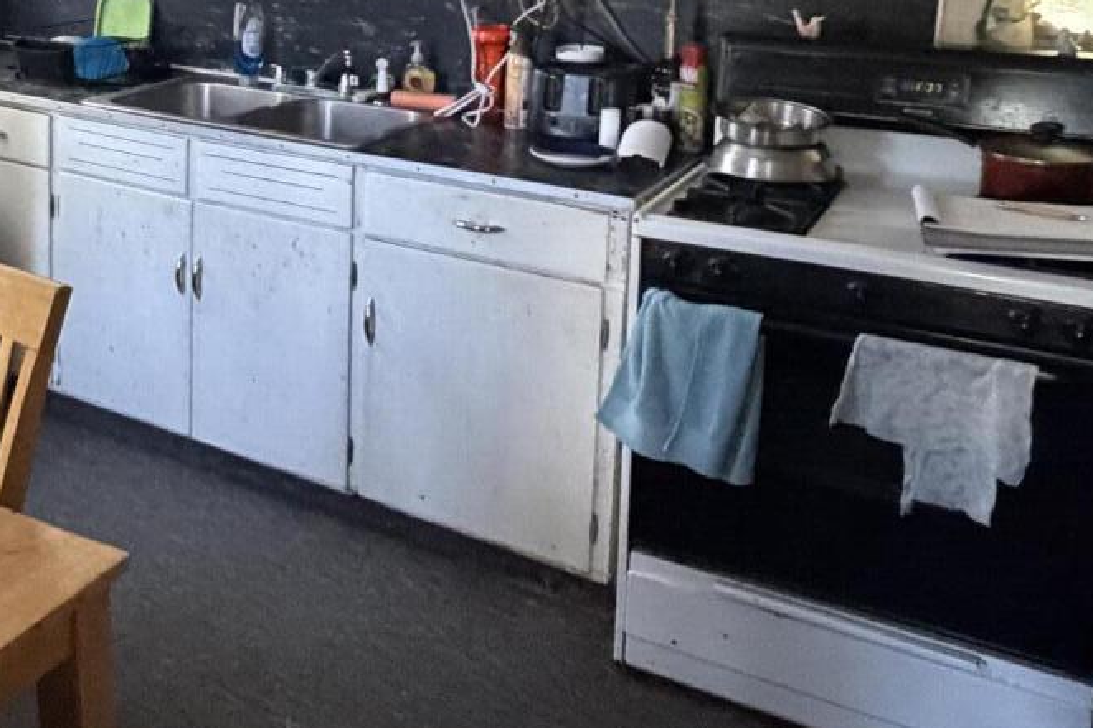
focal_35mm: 44
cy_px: 63
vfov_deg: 29.2
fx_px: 1335
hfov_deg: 41.9
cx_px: 167
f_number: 2.2
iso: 1000
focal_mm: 2.22
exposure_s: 1/60
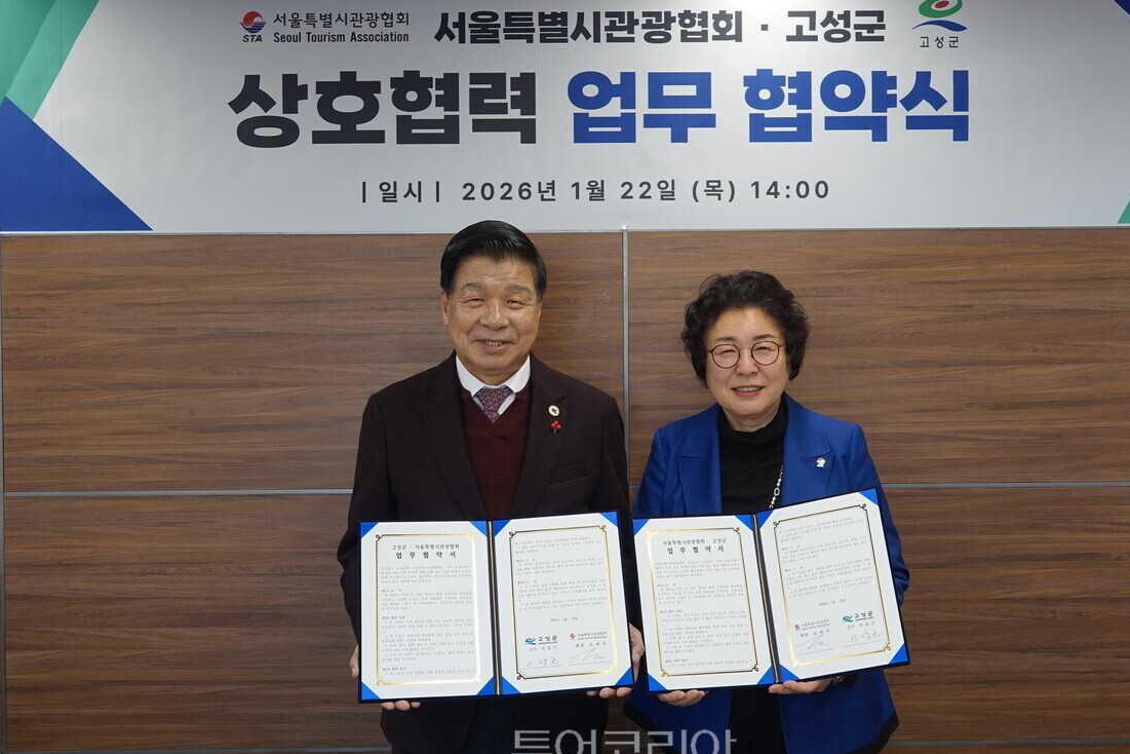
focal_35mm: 43
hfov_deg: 45.4
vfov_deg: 31.2
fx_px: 1350
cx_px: 609
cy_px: 349
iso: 125
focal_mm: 13.7
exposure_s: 1/40
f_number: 3.2
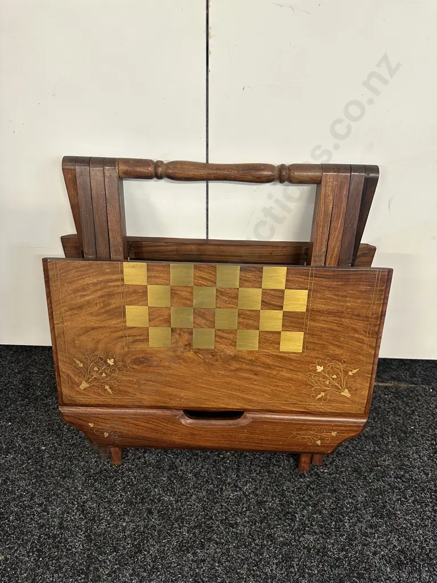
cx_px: 218
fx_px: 404
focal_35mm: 24
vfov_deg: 71.6
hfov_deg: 56.8
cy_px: 292
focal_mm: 6.86
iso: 200
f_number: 1.78
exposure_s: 1/50
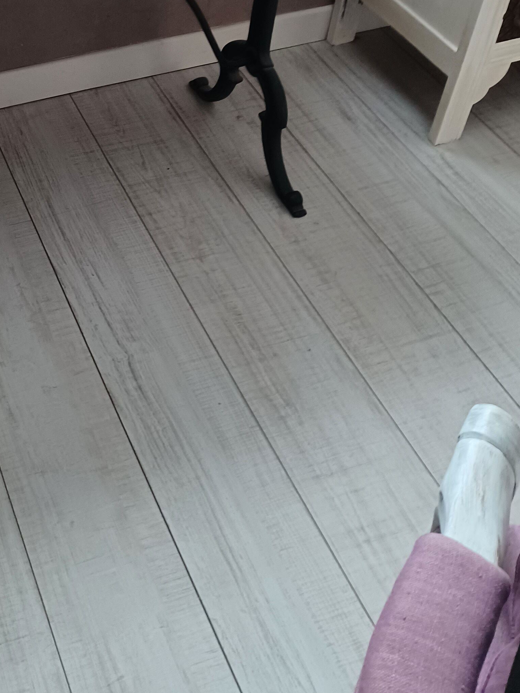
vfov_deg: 36.5
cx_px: 29
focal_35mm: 49
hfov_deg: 28.3
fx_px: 981
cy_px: 67
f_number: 1.8
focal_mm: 4.6
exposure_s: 1/33
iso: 320
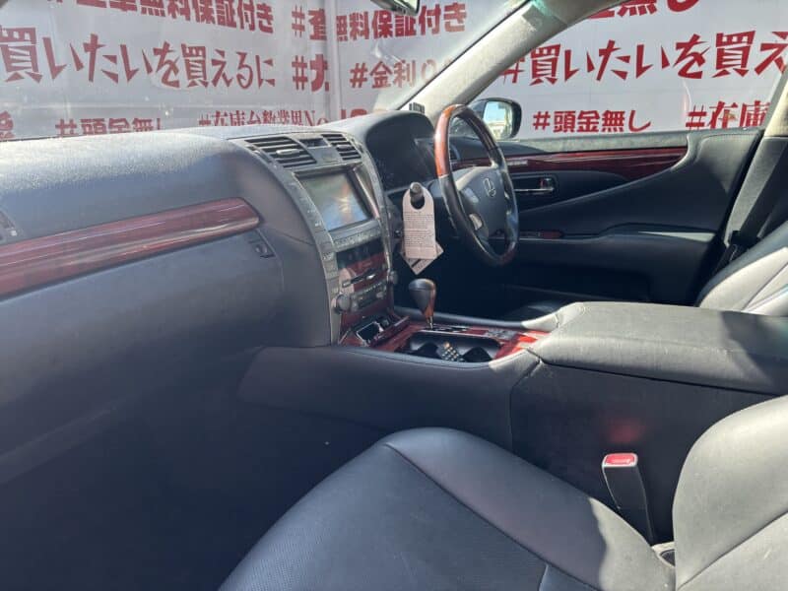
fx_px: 592
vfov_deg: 53.1
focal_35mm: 26
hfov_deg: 67.3
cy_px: 296
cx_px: 394
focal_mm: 5.96
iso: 40
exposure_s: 1/145
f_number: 1.6
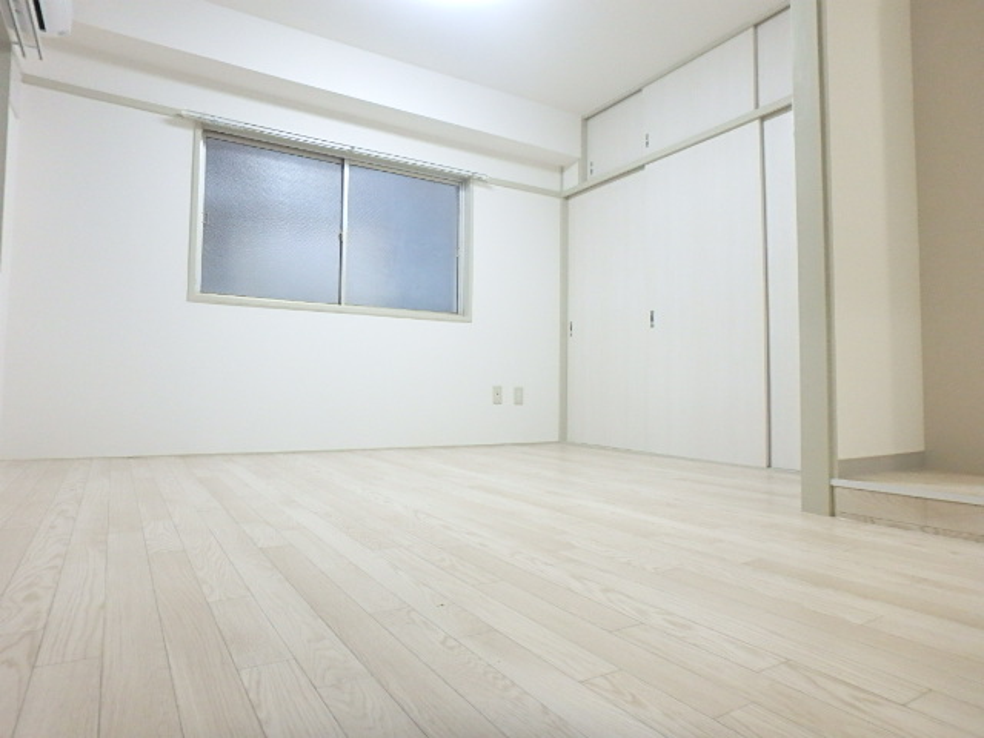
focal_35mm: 21
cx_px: 492
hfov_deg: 79.0
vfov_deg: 63.4
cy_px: 369
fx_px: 597
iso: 500
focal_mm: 3.7
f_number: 3.5
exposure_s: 1/30
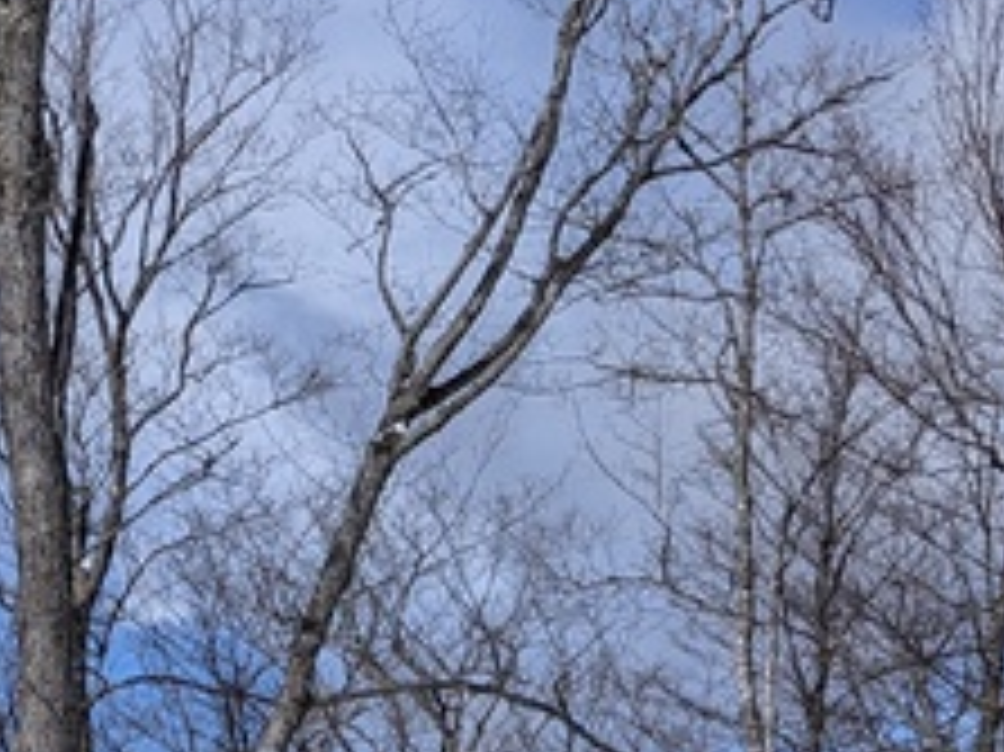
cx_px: -18
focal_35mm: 124
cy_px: 1153
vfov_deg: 11.4
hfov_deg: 15.6
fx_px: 3595
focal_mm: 4.44
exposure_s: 1/5882
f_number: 1.8
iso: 61
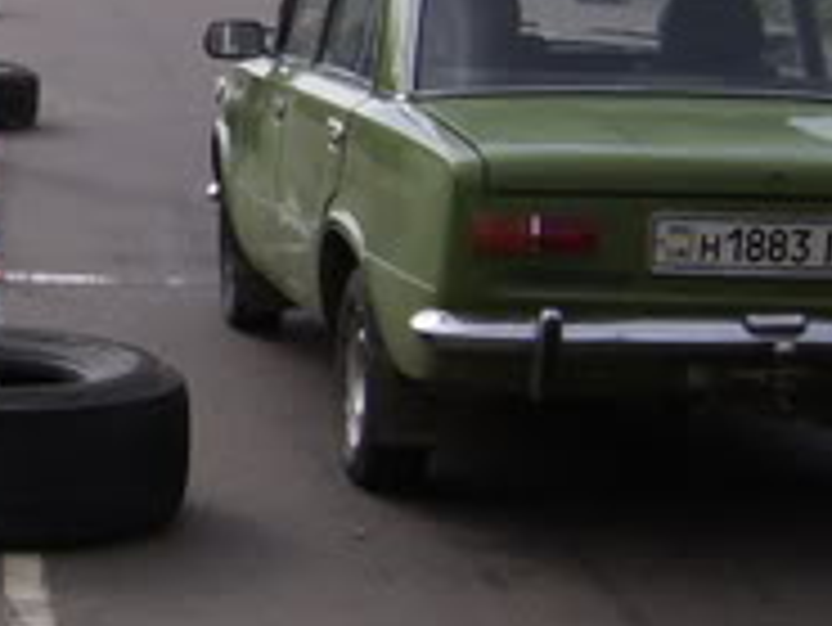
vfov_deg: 13.8
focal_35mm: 107
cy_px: 126
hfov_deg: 17.6
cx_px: -139
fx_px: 2573
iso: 71
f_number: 6.7
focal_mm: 8.13
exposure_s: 1/353
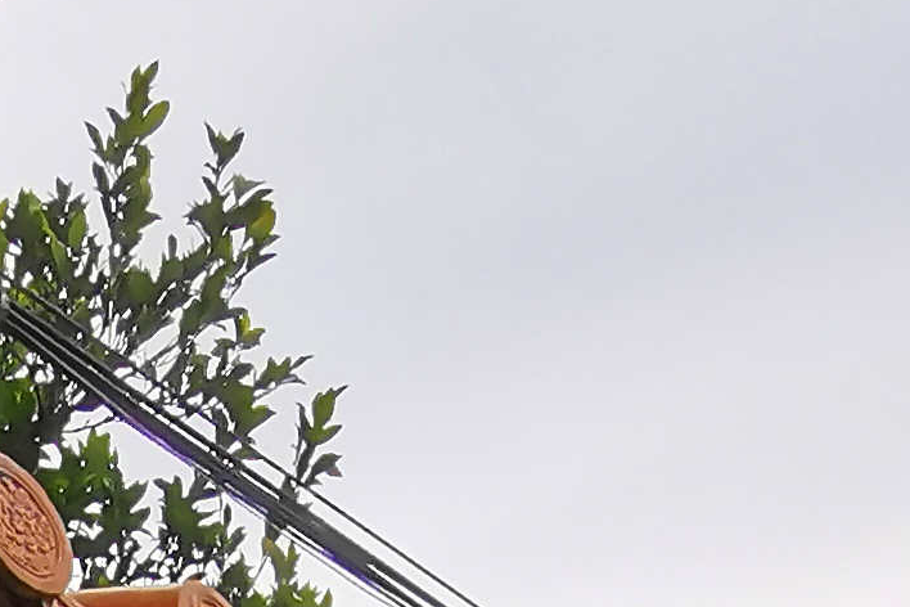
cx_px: -353
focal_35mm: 115
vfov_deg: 9.0
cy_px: 1966
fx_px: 2907
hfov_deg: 16.6
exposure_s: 1/642
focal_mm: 2.26
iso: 50
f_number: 2.2
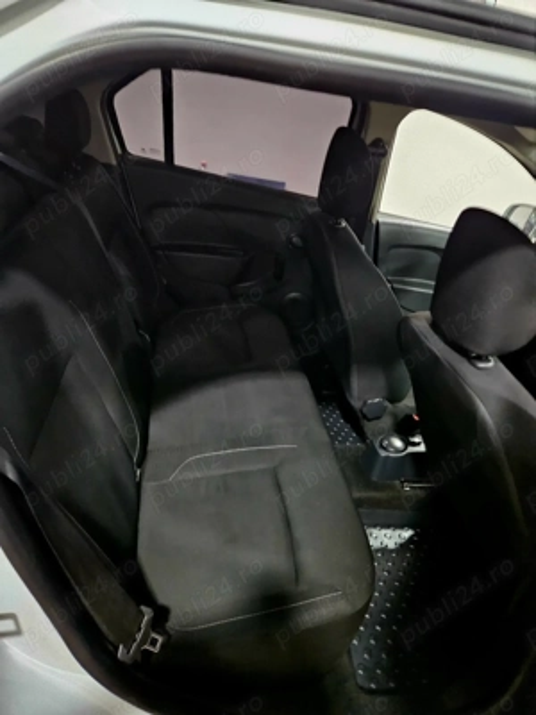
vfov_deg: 73.9
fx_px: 475
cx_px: 268
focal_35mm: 23
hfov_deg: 58.9
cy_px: 358
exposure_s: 1/16.7
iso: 2500
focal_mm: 5.4
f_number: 1.8
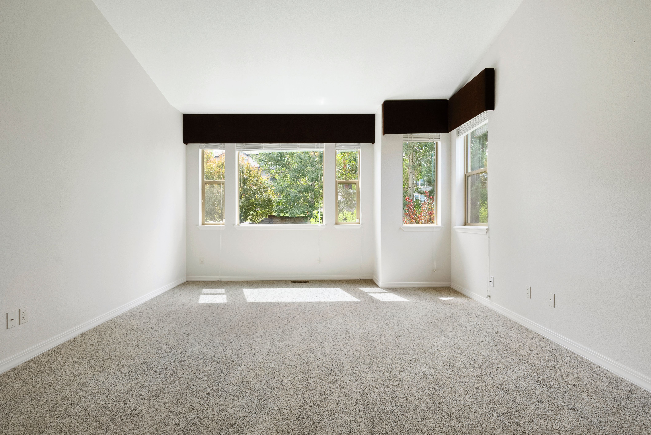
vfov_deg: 67.5
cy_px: 218
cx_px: 326
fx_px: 326
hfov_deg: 90.0
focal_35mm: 18
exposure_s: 1/30
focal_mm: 18
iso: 640
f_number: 9
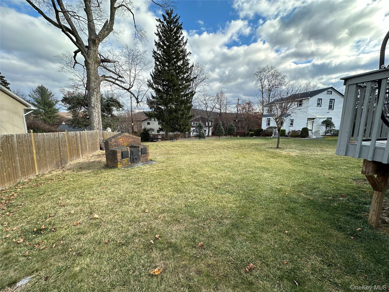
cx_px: 194
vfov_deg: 85.7
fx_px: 157
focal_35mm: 14
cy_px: 146
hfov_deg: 102.1
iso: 40
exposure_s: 1/567
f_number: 2.2
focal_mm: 2.22
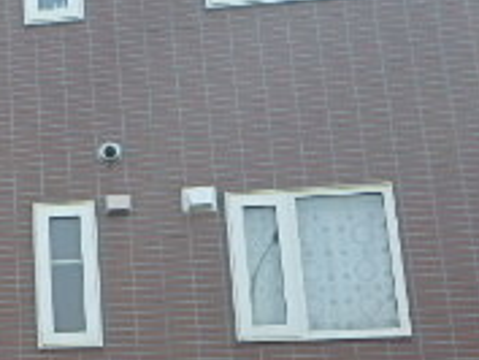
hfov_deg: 22.3
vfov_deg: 19.2
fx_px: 1052
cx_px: -181
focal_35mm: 76
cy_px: 282
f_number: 3.5
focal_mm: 3.7
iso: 125
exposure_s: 1/800
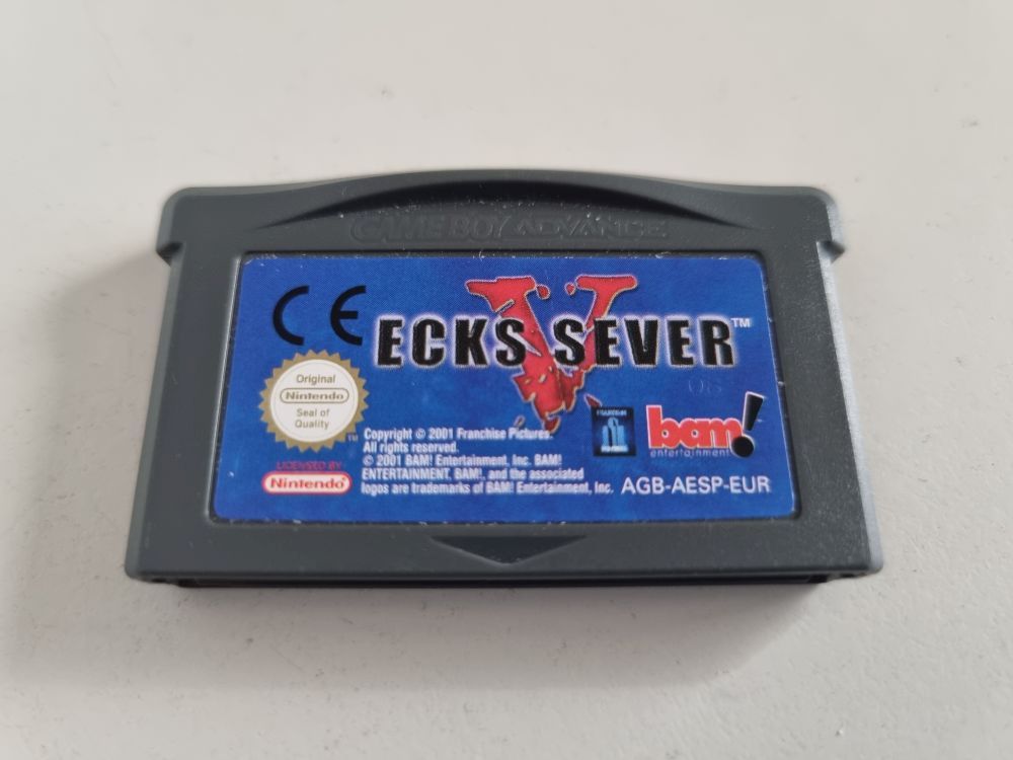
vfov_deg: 53.1
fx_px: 761
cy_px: 380
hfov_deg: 67.3
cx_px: 506
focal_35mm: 26
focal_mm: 5.4
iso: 250
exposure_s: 1/50
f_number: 1.8
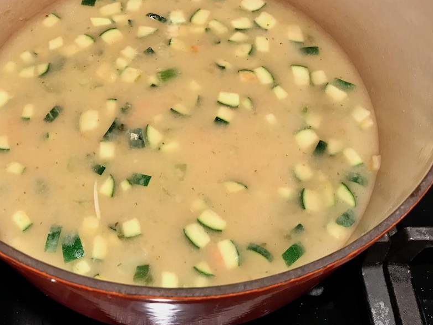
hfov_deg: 43.3
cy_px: 98
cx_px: 146
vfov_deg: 33.2
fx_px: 538
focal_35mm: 43
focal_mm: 3.99
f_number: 1.8
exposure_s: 1/24
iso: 40
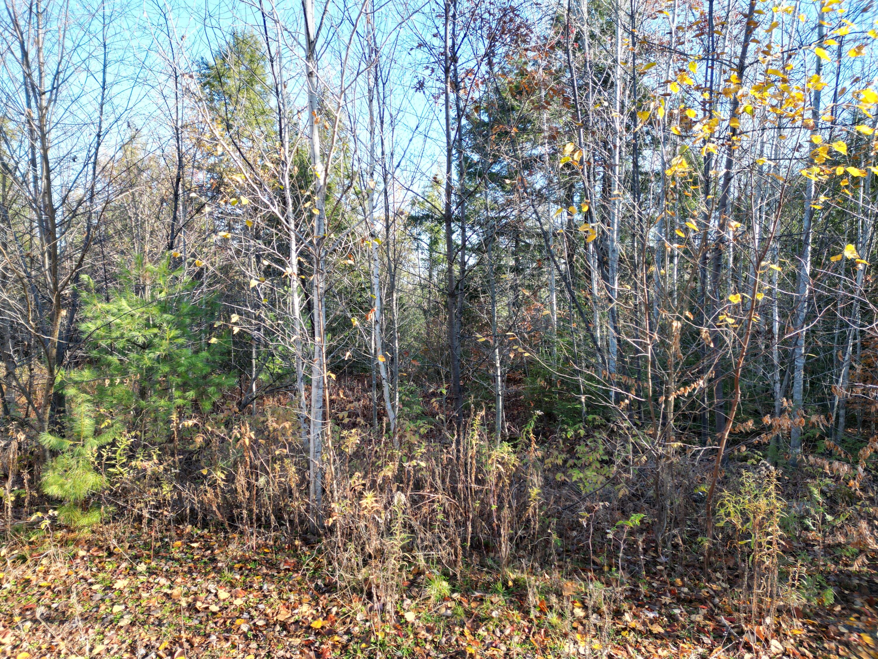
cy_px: 330
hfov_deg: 71.6
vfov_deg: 56.8
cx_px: 439
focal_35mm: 24
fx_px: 609
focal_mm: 6.72
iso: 120
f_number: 1.7
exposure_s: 1/400
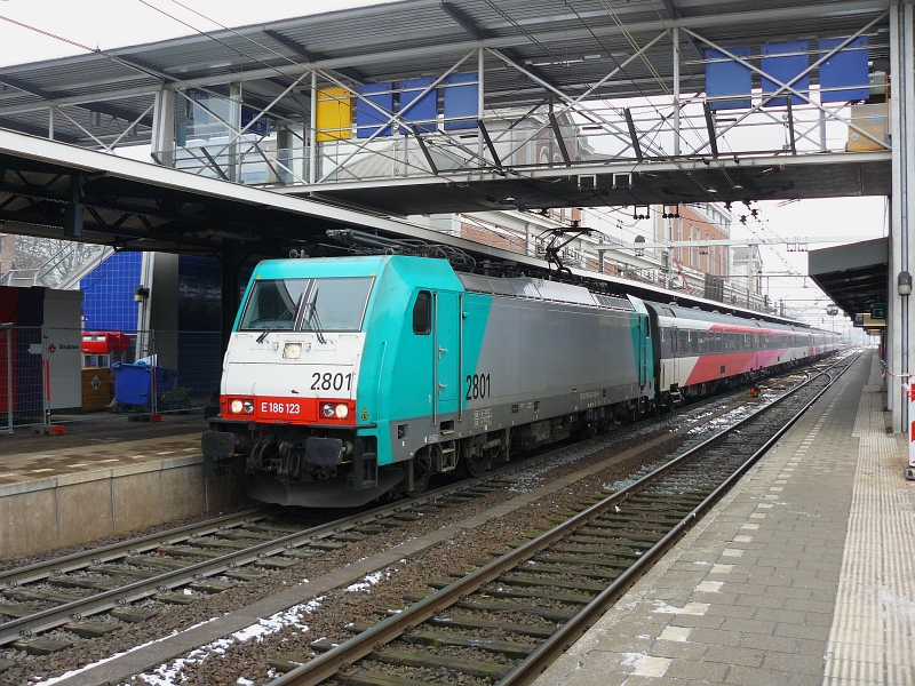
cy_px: 343
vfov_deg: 39.7
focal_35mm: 36
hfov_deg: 51.4
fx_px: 952
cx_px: 458
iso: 100
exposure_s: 1/100
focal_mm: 6
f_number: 2.8
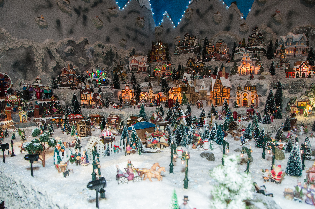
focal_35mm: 27
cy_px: 104
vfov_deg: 47.8
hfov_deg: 67.4
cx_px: 158
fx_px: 236
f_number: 7.1
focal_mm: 18
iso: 800
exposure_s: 1/60
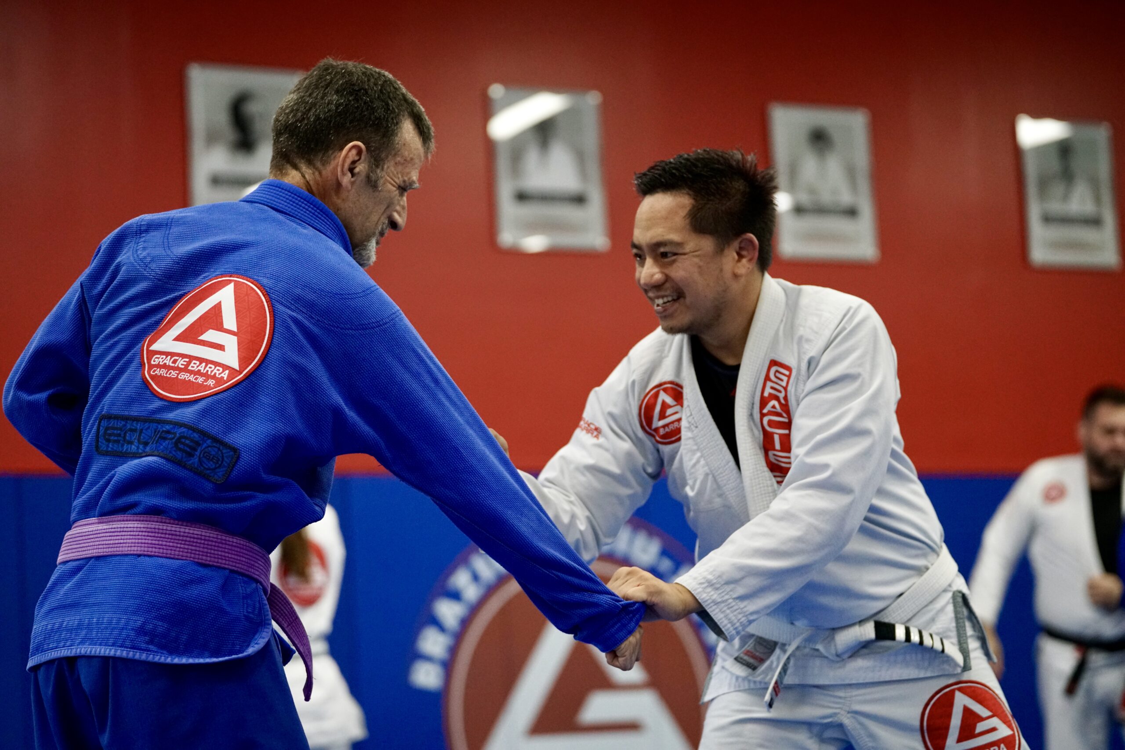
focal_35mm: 95
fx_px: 2969
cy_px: 375
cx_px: 562
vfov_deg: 14.4
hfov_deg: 21.5
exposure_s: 1/800
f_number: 2.8
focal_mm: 95
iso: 5000
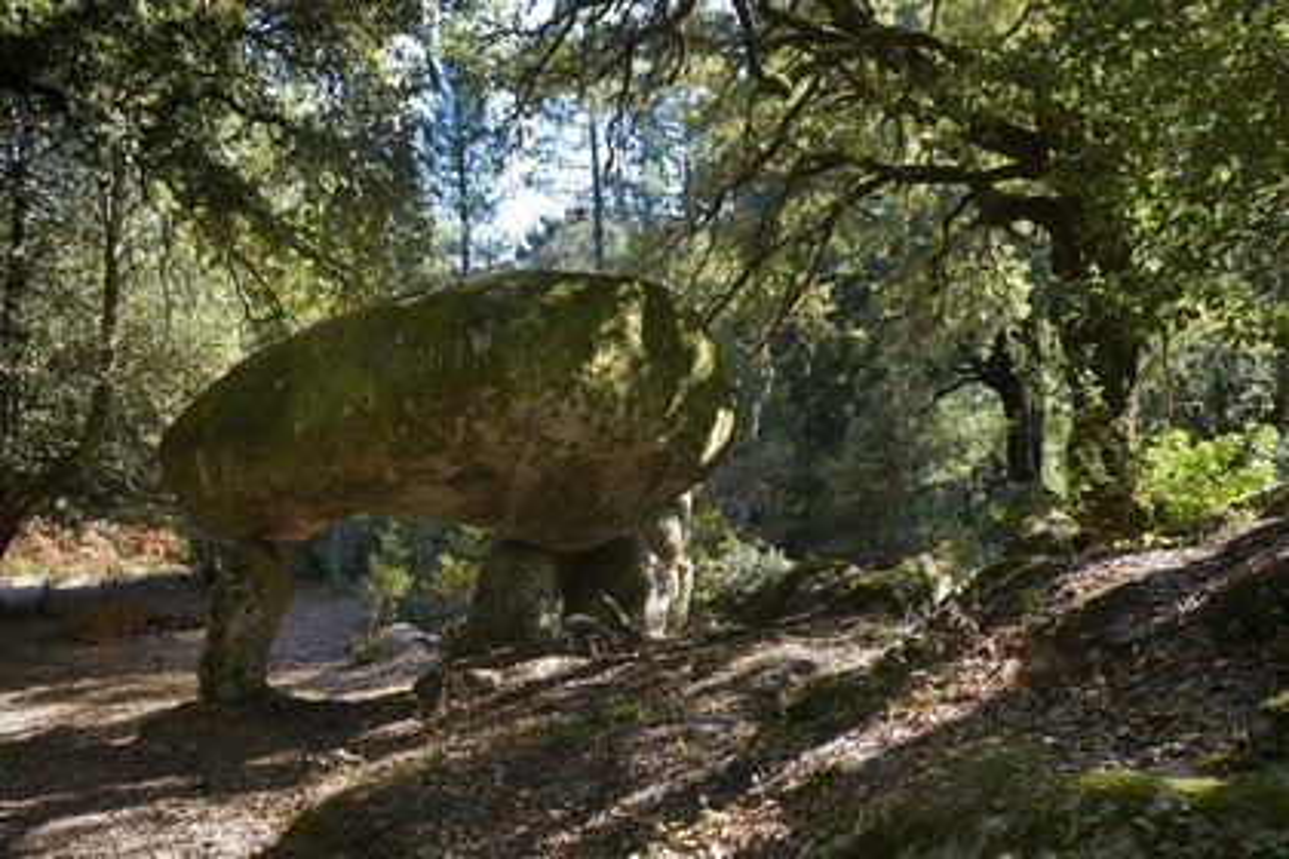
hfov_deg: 65.5
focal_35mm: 28
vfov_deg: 46.4
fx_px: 1002
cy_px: 430
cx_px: 644
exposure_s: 1/80
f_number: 7.1
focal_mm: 28
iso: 400
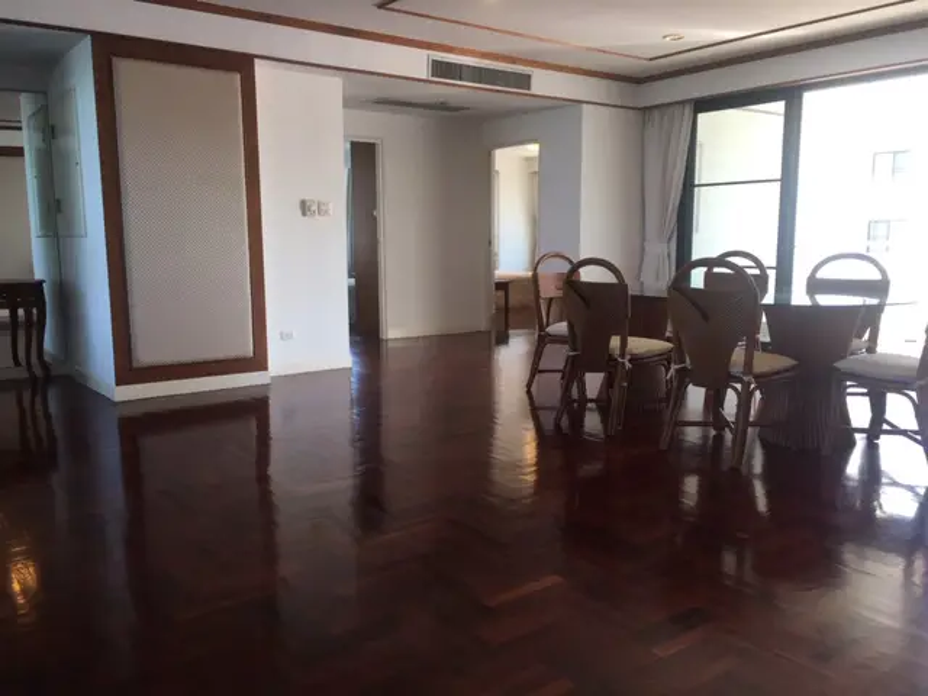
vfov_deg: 48.2
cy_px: 348
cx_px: 464
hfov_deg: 61.7
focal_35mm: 29
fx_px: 777
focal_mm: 4.15
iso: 40
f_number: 2.2
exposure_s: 1/100
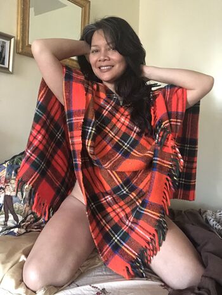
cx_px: 111
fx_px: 273
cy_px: 148
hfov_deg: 44.2
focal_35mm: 32
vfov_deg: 56.8
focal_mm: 2.87
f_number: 2.2
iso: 640
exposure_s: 1/15
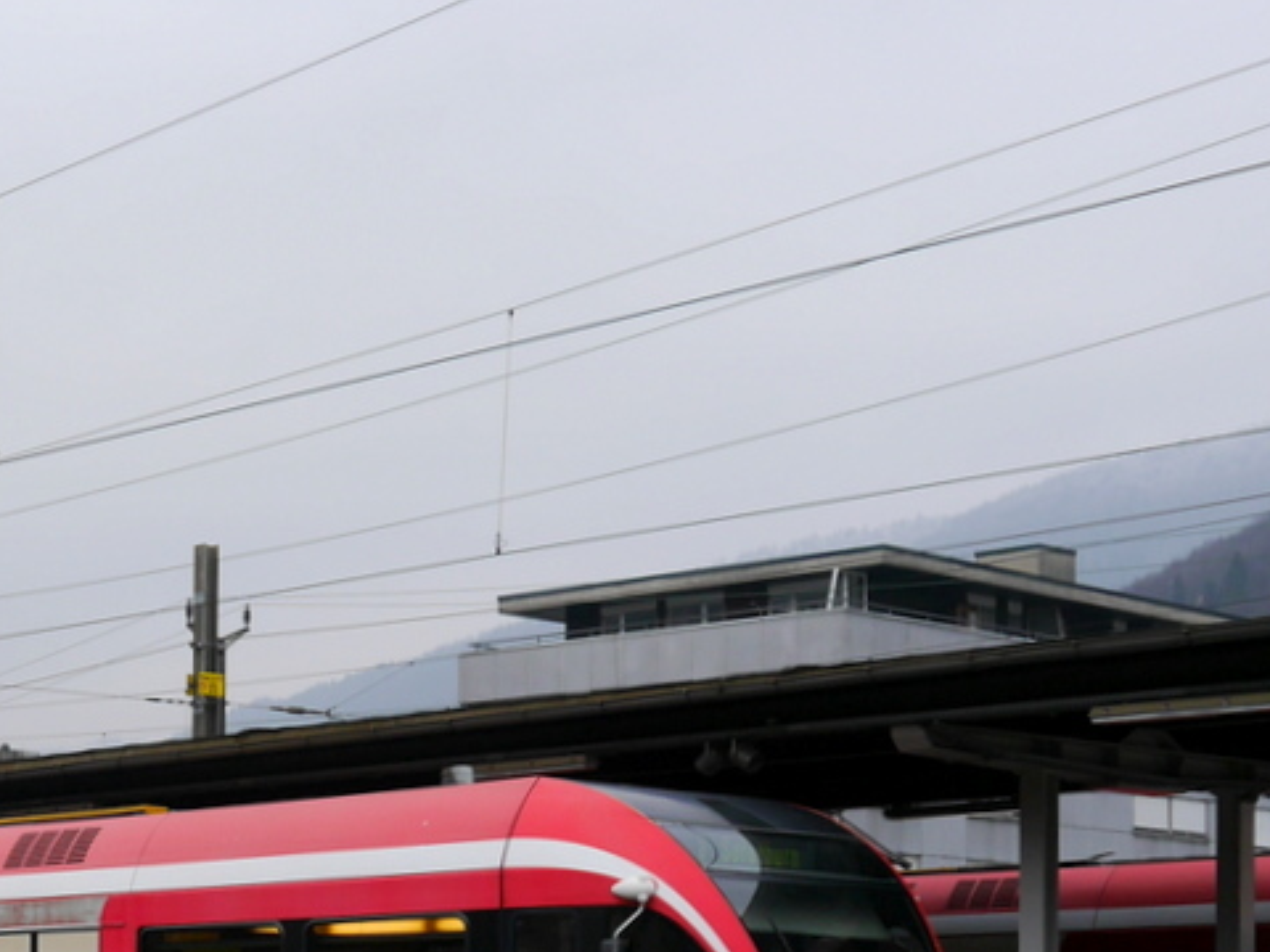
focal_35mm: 90
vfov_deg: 16.0
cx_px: -135
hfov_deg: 20.7
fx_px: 3302
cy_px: 1037
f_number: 5
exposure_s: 1/200
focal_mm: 18
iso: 160
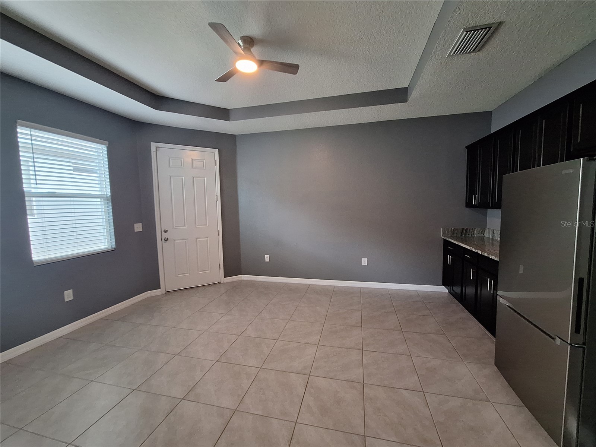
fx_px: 224
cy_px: 224
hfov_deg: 106.2
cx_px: 298
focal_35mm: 13
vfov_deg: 89.9
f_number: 2.2
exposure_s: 1/30
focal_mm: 1.74
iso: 160
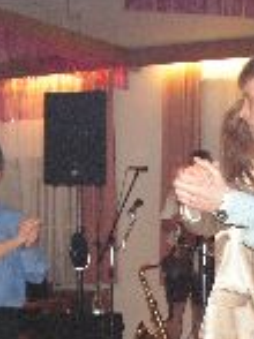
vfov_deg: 19.5
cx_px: 185
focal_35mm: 98
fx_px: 960
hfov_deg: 15.0
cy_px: 334
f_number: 3.2
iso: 160
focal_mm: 6
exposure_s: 1/40
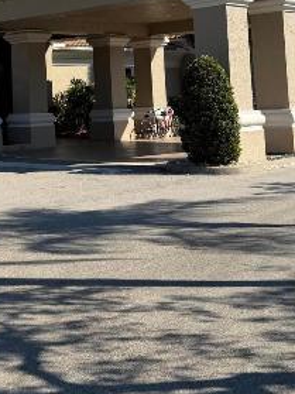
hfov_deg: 21.5
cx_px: 3
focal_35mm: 66
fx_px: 751
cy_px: 34
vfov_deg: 28.2
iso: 80
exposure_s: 1/5319
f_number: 1.78
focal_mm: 6.76
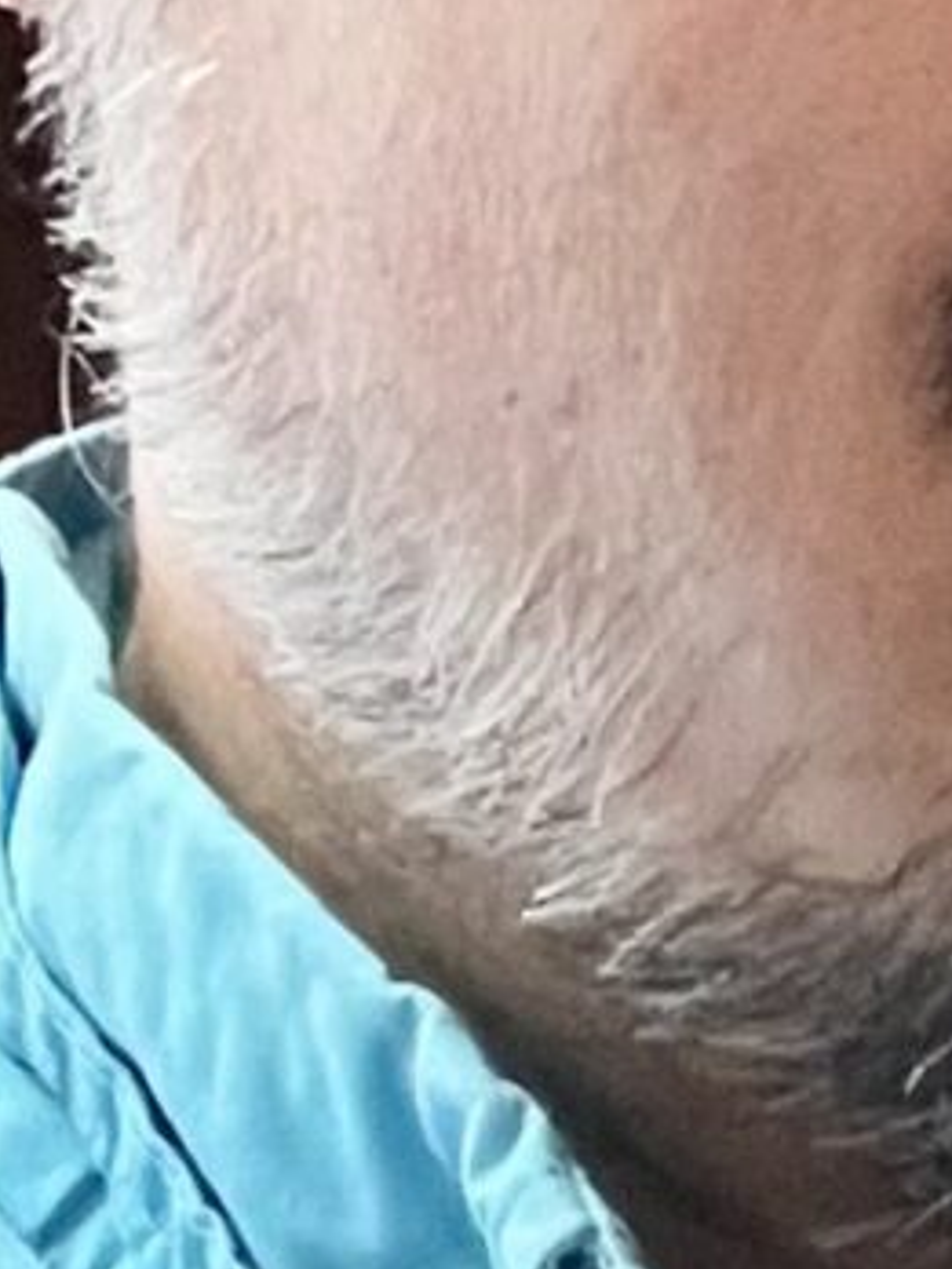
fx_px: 8104
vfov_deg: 8.7
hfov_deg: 6.0
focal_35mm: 221
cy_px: -737
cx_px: 3261
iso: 400
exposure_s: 1/30
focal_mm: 2.71
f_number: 2.2
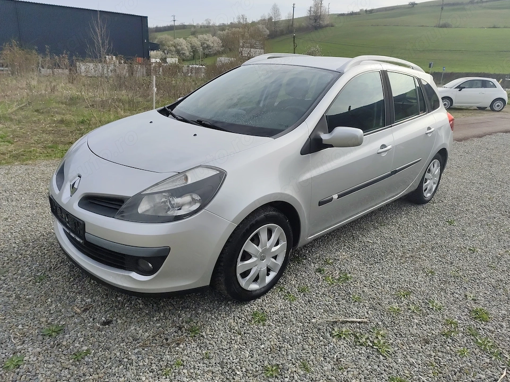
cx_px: 266
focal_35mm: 24
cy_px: 184
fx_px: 354
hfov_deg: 71.5
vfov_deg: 56.8
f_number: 1.65
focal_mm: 6.19
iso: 50
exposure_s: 1/1508
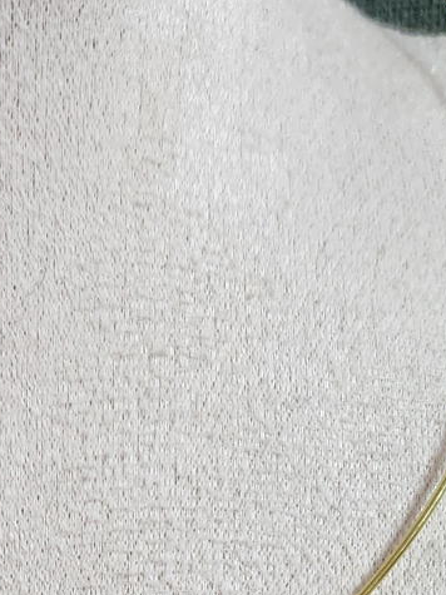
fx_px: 1444
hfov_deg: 17.1
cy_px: 944
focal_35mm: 84
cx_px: -6
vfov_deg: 19.6
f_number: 1.8
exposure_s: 1/120
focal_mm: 5.4
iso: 200
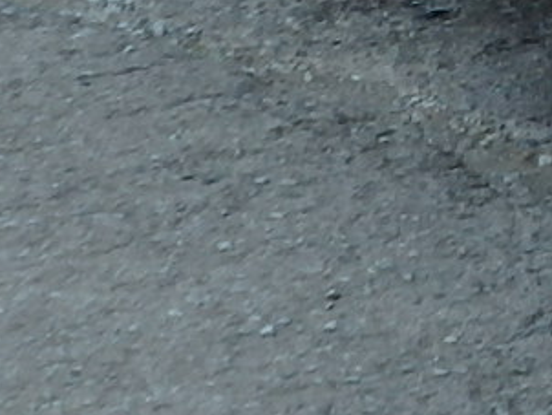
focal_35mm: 286
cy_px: -490
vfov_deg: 5.1
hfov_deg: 6.4
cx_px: 1579
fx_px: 4564
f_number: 3.8
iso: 125
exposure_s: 1/200
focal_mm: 8
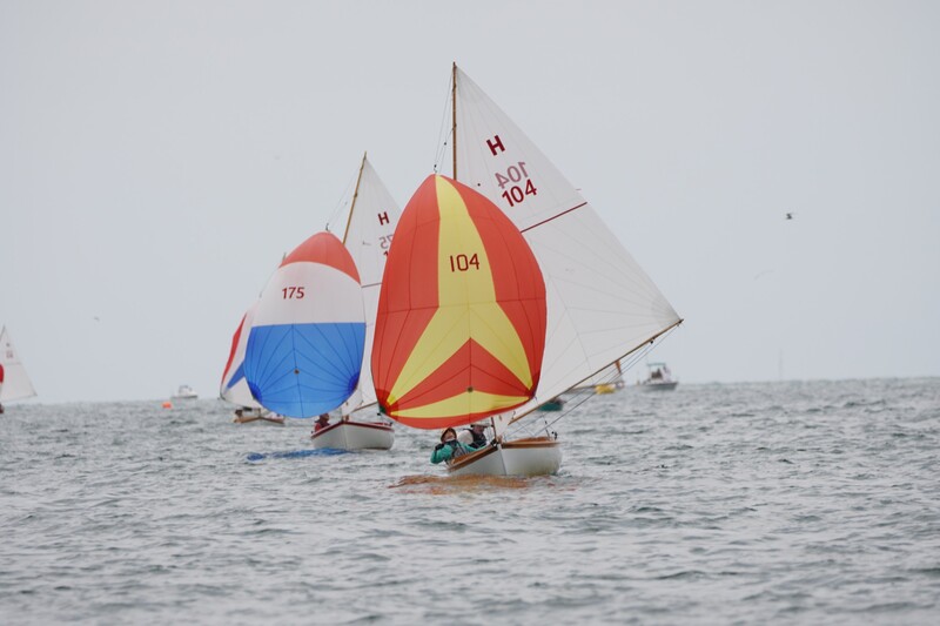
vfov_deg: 2.7
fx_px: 13117
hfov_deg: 4.1
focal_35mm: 502
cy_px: 313
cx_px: 470
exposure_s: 1/1250
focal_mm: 335
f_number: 5.6
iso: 160
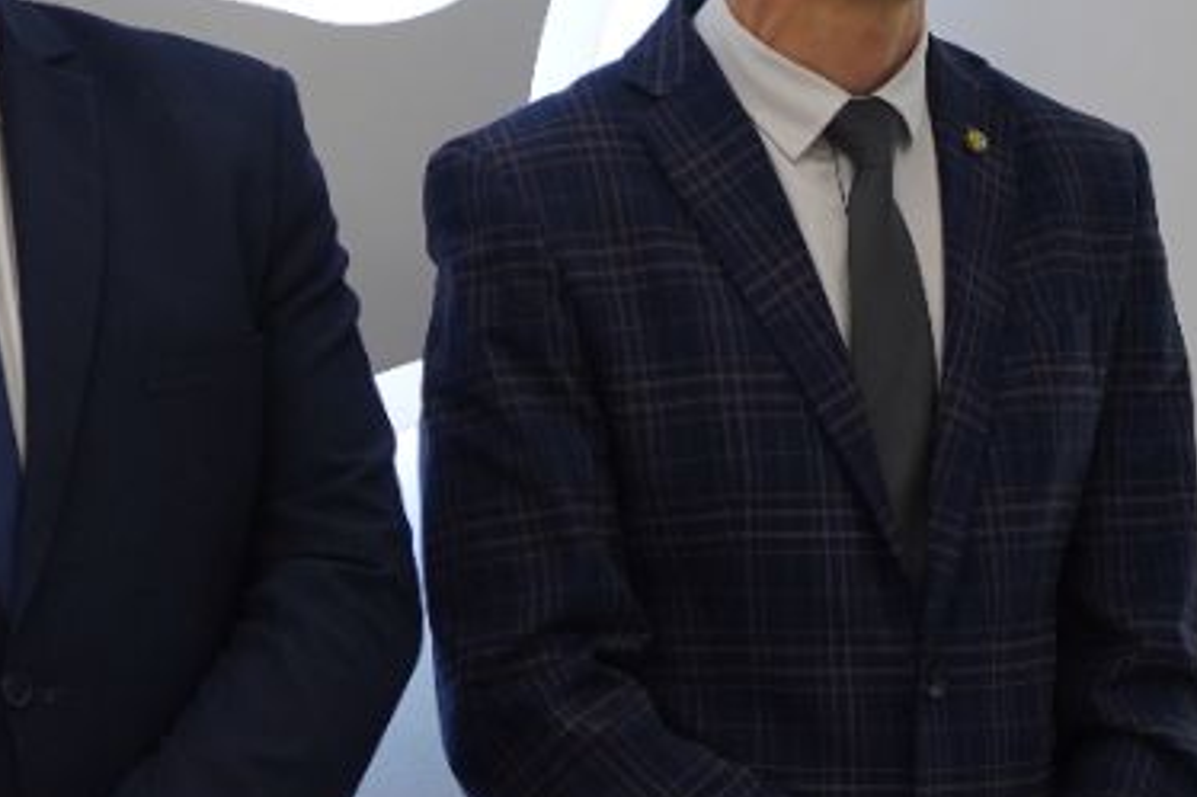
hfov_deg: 5.6
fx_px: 12130
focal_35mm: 365
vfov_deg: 3.8
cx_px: 243
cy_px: 485
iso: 1000
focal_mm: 105
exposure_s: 1/125
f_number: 4
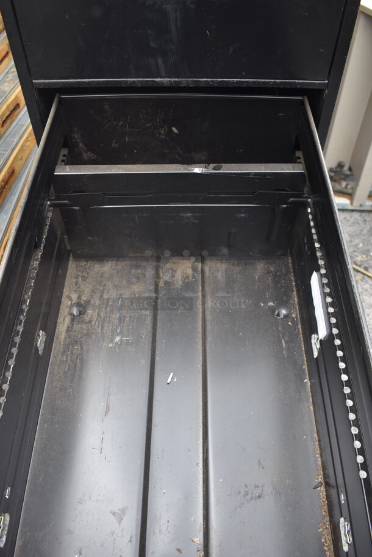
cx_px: 186
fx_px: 464
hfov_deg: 43.7
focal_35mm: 30
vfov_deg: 61.9
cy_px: 278
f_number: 5.6
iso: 400
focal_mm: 20
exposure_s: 1/250
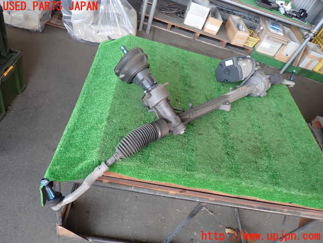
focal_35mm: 25
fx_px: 233
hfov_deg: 69.4
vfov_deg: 54.9
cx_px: 162
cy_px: 122
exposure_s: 1/60
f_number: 2
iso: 160
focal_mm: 4.5
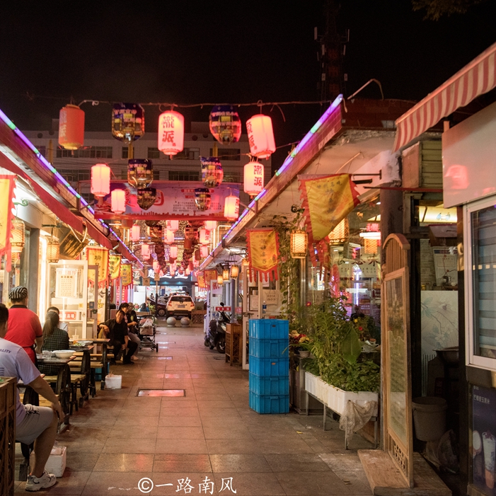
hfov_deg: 43.5
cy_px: 246
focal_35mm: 38
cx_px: 188
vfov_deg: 43.9
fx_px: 616
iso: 2500
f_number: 4.5
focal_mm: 29
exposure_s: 1/80
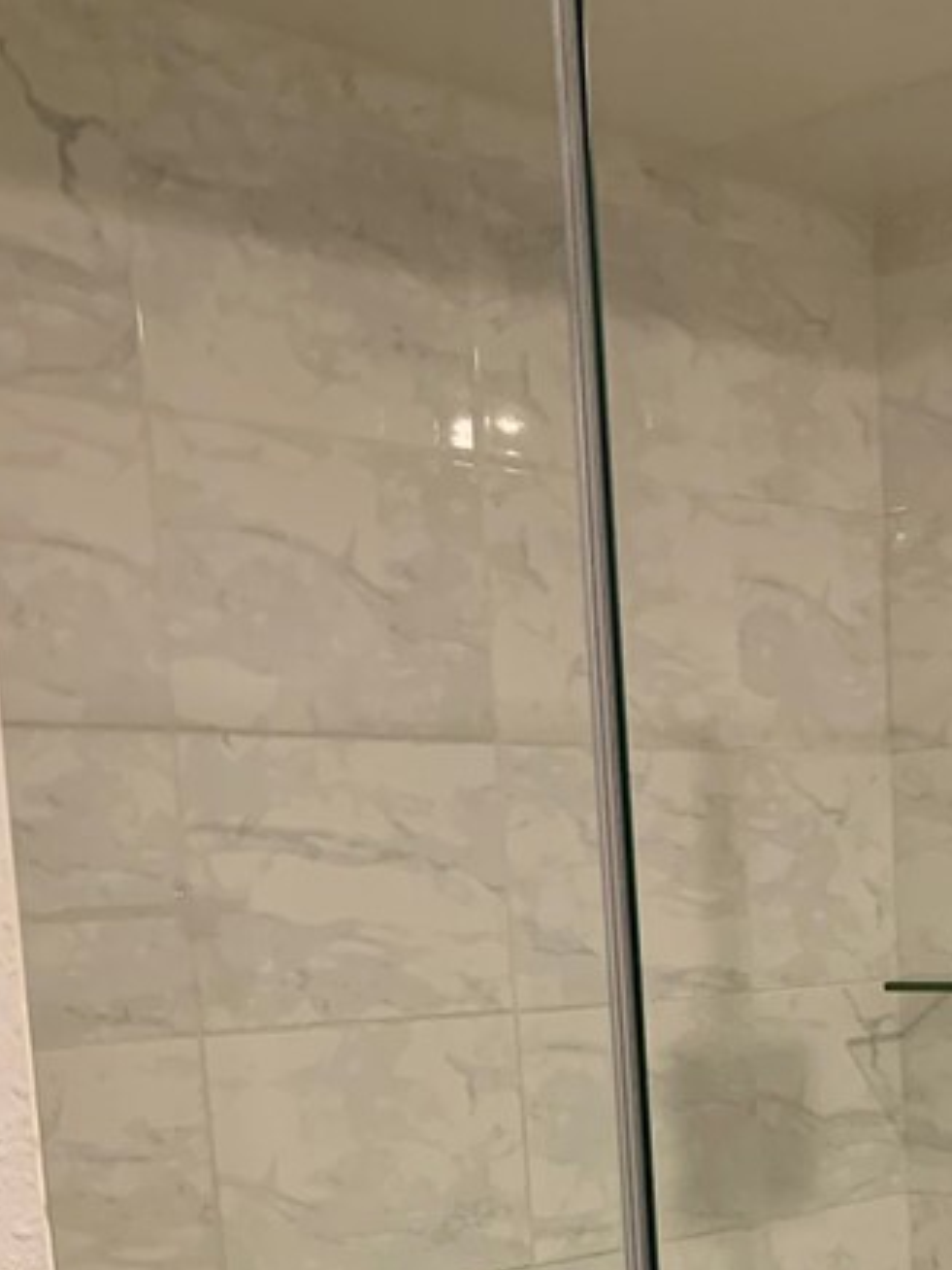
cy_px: 1349
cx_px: 827
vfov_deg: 29.1
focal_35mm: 61
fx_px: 2237
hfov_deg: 23.5
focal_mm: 4.25
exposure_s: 1/60
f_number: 1.8
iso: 200
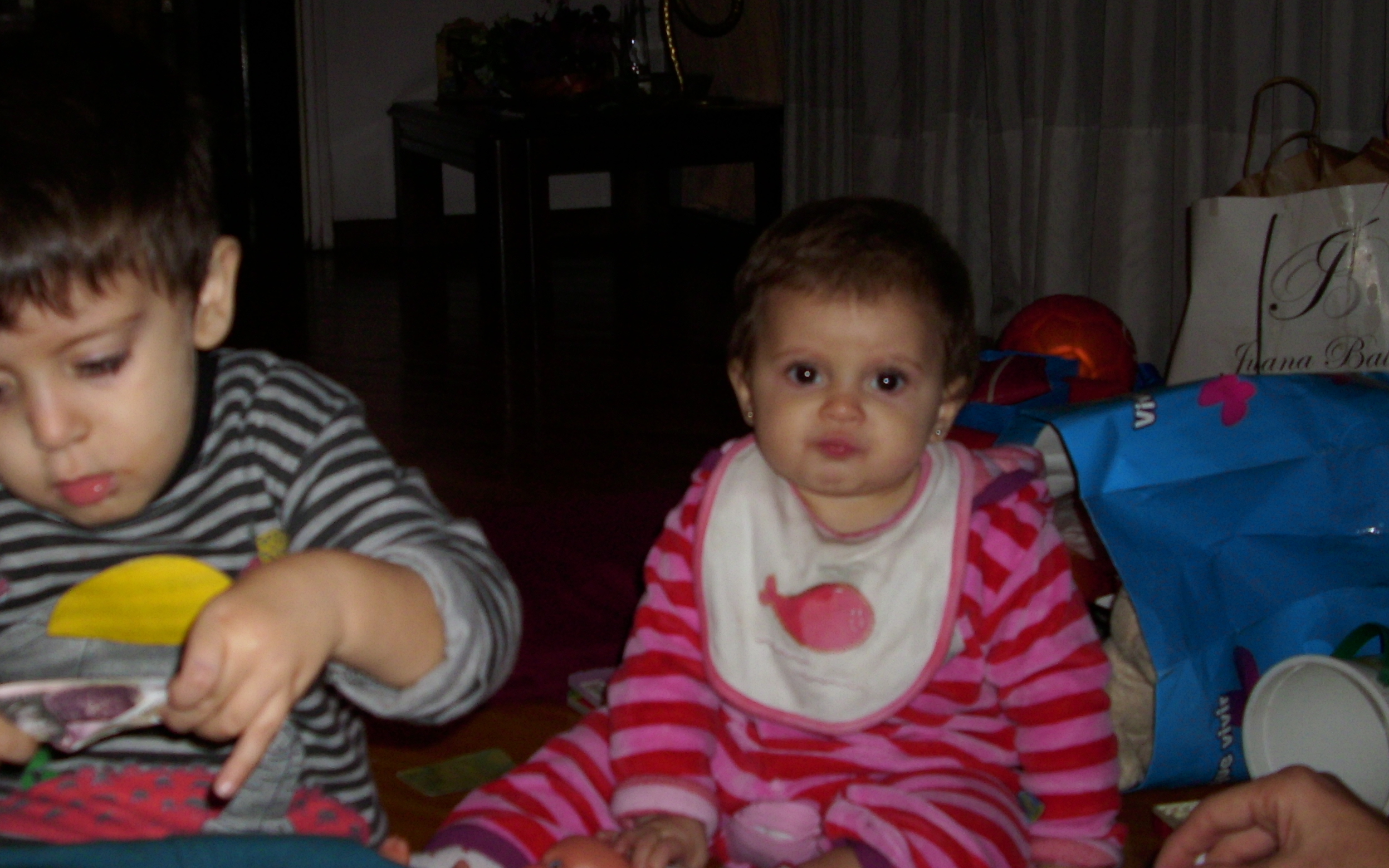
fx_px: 1628
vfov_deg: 29.8
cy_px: 359
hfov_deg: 46.0
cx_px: 579
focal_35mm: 43
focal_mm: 6.2
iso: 50
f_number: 2.8
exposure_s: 1/60
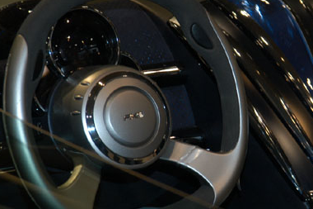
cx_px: 221
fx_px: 1972
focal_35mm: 227
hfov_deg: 9.1
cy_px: 97
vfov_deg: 6.0
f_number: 5
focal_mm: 85
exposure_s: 1/60
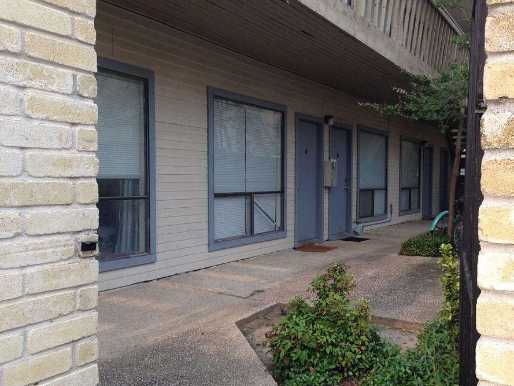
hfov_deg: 48.8
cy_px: 205
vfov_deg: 37.7
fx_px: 564
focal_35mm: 38
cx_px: 293
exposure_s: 1/213
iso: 50
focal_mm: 4.12
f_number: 2.4
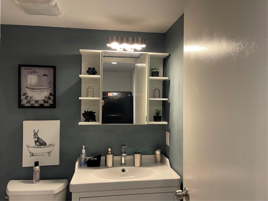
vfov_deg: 54.9
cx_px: 134
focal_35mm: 25
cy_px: 100
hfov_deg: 69.4
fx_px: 194
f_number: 1.6
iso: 160
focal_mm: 5.1
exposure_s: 1/60
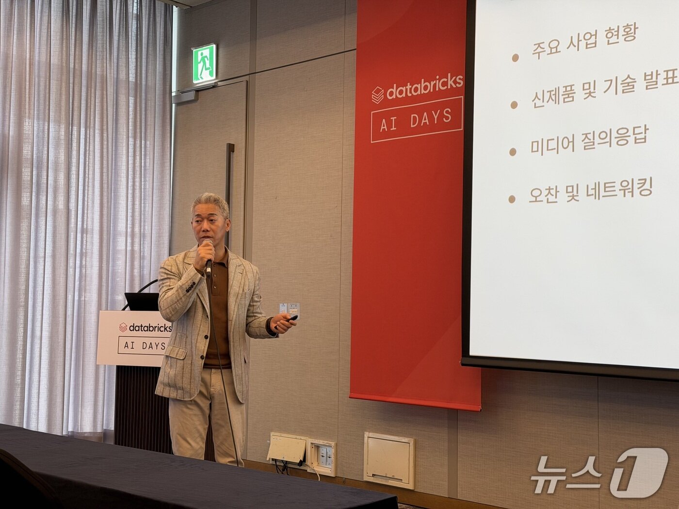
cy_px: 254
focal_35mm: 48
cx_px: 340
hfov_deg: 39.7
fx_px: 942
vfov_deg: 30.3
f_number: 1.78
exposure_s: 1/60
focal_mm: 6.76
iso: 80
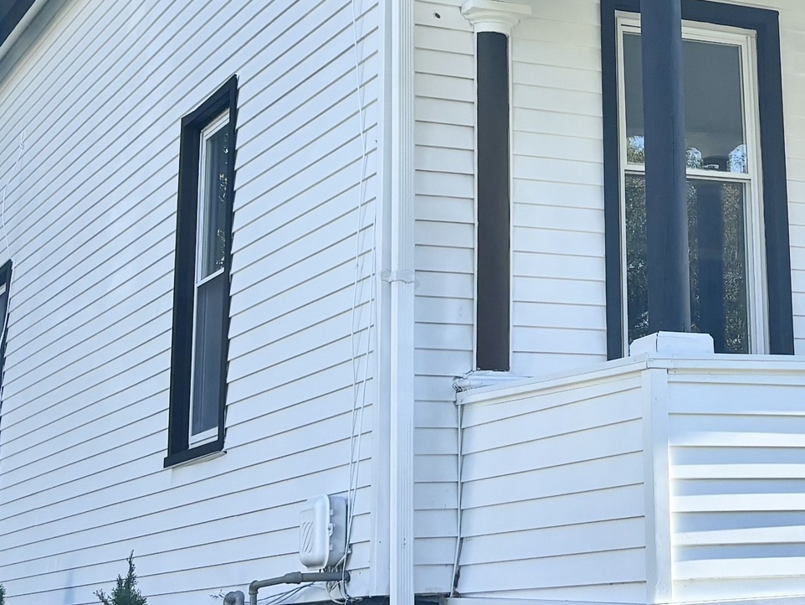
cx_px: 726
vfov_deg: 17.5
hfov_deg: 23.0
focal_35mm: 83
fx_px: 1931
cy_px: 52
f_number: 1.6
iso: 50
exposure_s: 1/1279
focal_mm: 5.96
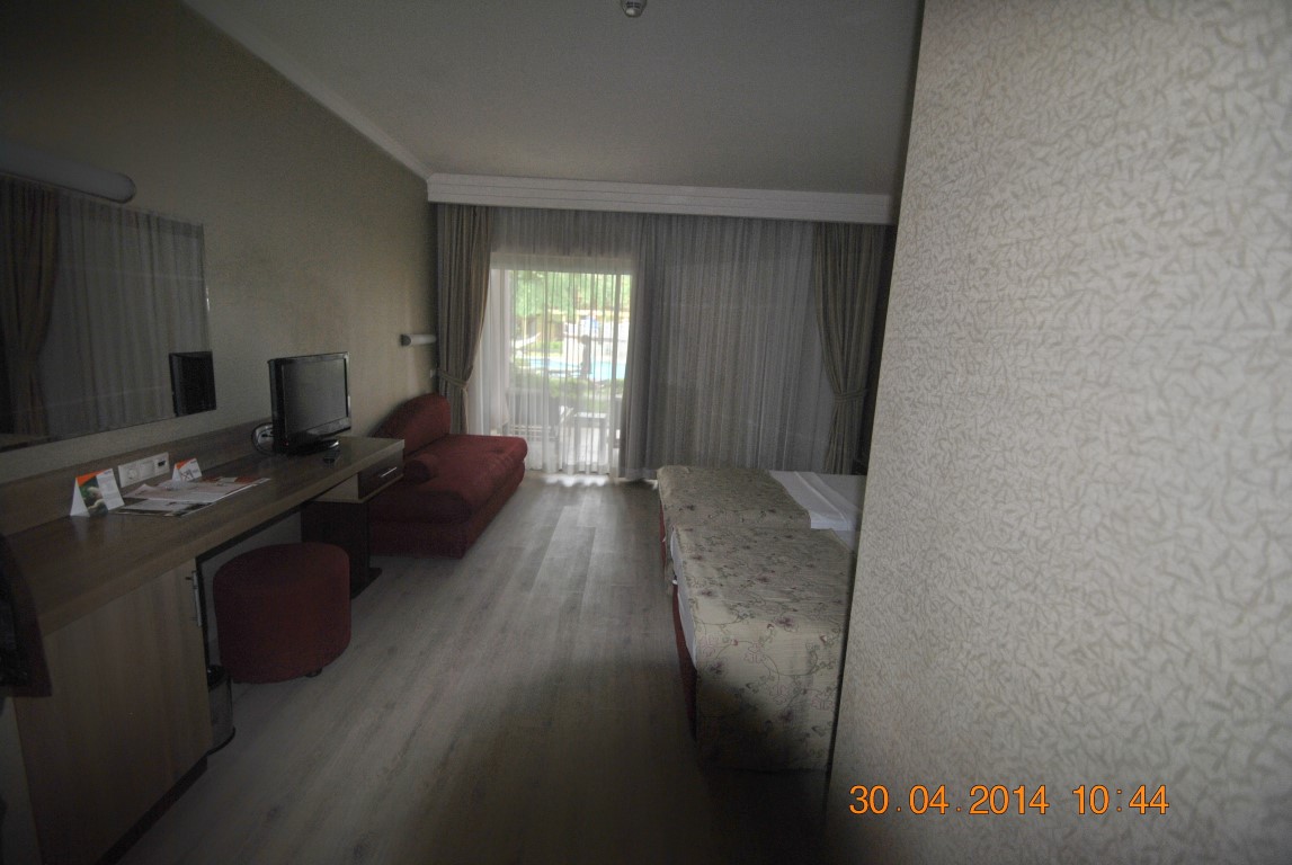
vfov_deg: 77.5
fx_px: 539
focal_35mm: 15
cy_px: 432
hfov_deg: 100.3
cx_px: 646
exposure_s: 1/60
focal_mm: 10
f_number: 3.5
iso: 200
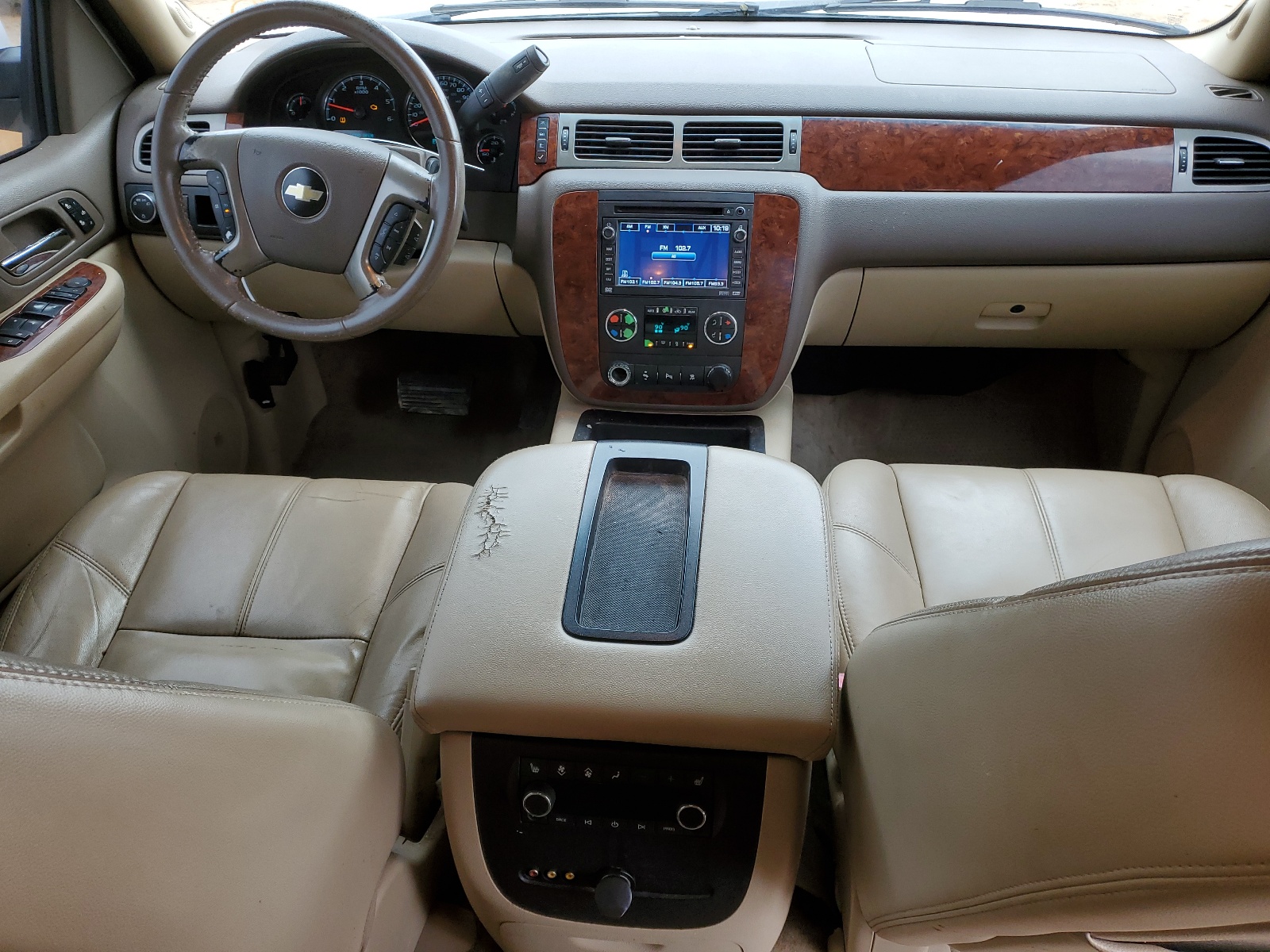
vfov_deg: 53.1
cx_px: 635
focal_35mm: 26
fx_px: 954
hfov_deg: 67.3
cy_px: 476
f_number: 1.5
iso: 54
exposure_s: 1/120
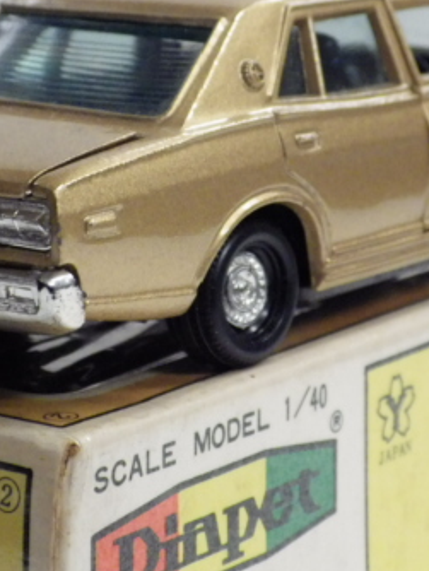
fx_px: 2244
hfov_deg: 10.9
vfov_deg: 14.5
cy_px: 181
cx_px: 202
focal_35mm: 136
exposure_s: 1/60
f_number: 4.2
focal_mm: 12.8
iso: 800
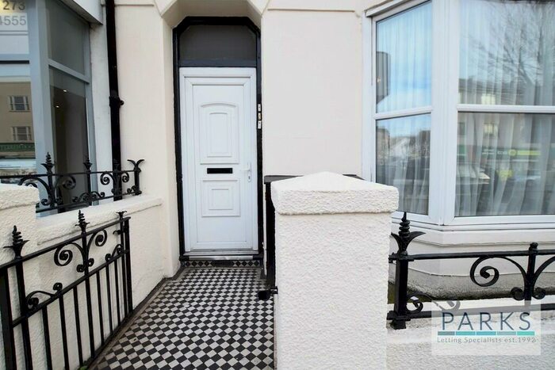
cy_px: 185
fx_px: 231
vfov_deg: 77.4
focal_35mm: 15
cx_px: 278
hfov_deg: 100.4
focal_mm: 10
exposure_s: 1/100
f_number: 5
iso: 100
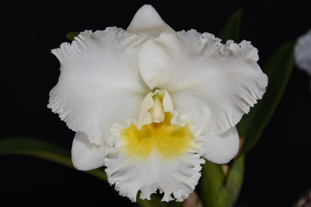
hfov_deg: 28.8
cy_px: 104
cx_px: 156
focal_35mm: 70
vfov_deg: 19.5
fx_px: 605
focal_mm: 70
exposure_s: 1/125
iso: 200
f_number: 5.6
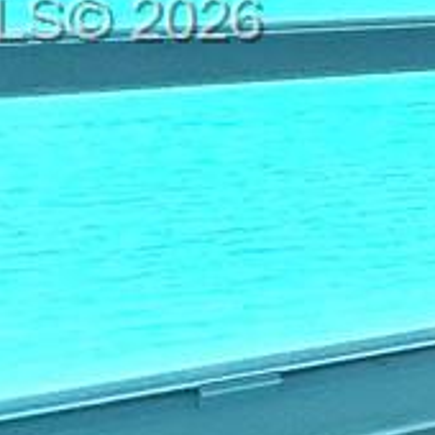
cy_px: 23
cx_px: 1512
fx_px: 1535
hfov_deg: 9.5
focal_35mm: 108
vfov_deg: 15.9
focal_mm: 1.57
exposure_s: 1/277
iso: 32
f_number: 1.8
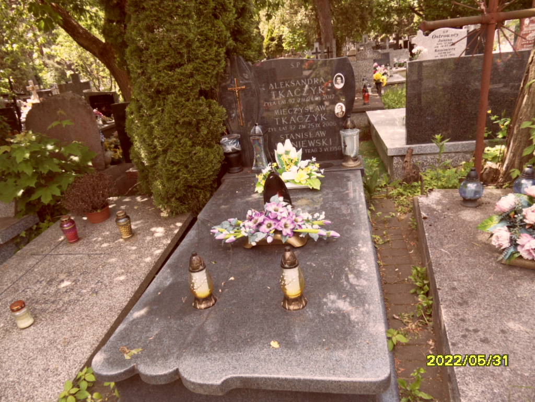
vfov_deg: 56.8
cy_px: 201
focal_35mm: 24
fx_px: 371
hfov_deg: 71.6
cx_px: 268
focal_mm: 3.9
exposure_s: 1/180
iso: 80
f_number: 3.2
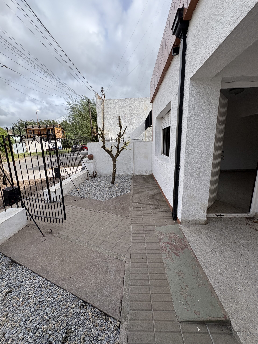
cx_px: 129
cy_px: 172
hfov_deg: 85.7
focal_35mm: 14
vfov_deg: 102.1
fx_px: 139
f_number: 2.2
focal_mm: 2.22
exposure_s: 1/1277
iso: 50
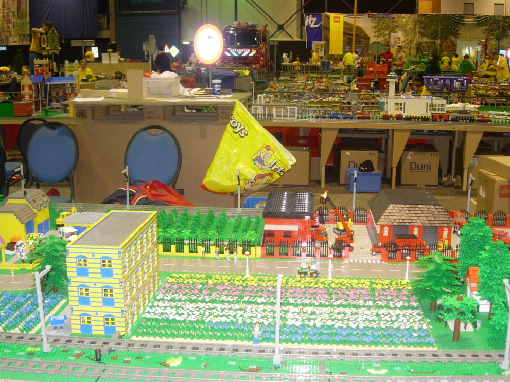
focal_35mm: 46
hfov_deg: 41.2
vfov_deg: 31.4
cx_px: 271
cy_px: 224
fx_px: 678
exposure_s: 1/10.3
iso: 79
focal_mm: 7.8
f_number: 2.8
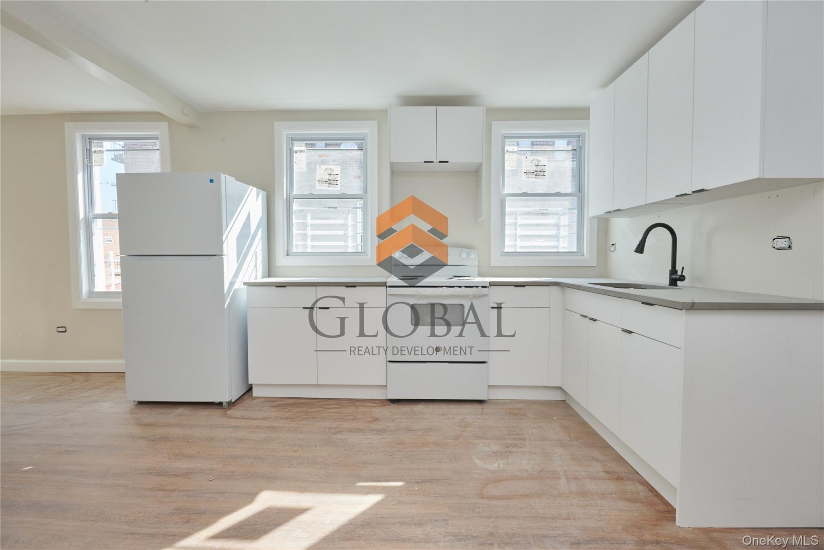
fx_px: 366
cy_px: 275
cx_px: 412
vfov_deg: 73.7
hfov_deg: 96.7
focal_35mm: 16
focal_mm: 16
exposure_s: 1/80
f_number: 16
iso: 1600
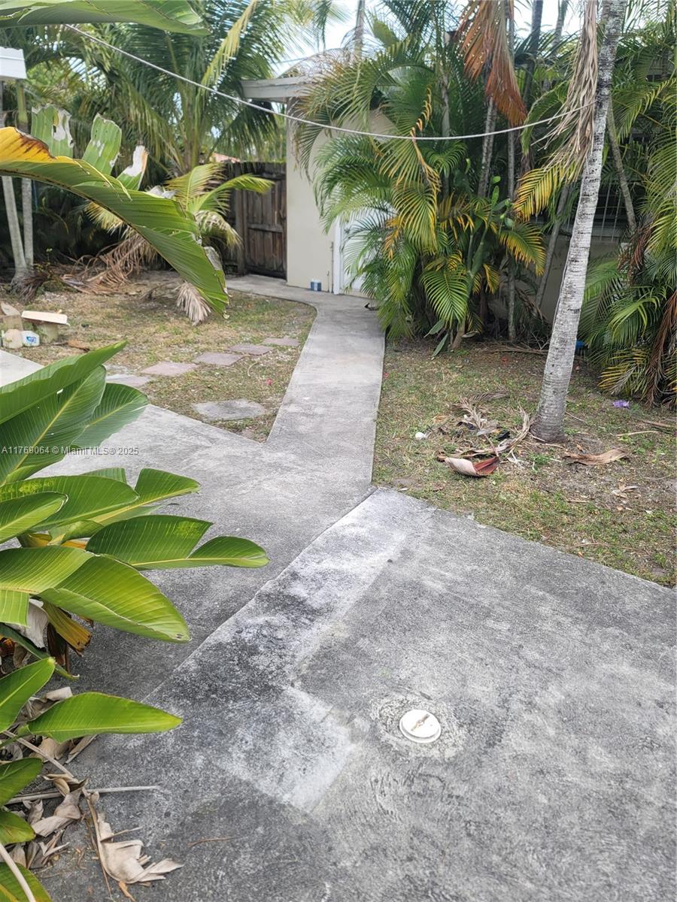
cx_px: 338
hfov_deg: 54.9
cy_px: 451
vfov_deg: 69.4
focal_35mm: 25
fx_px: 652
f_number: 1.8
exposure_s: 1/306
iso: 20
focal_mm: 7
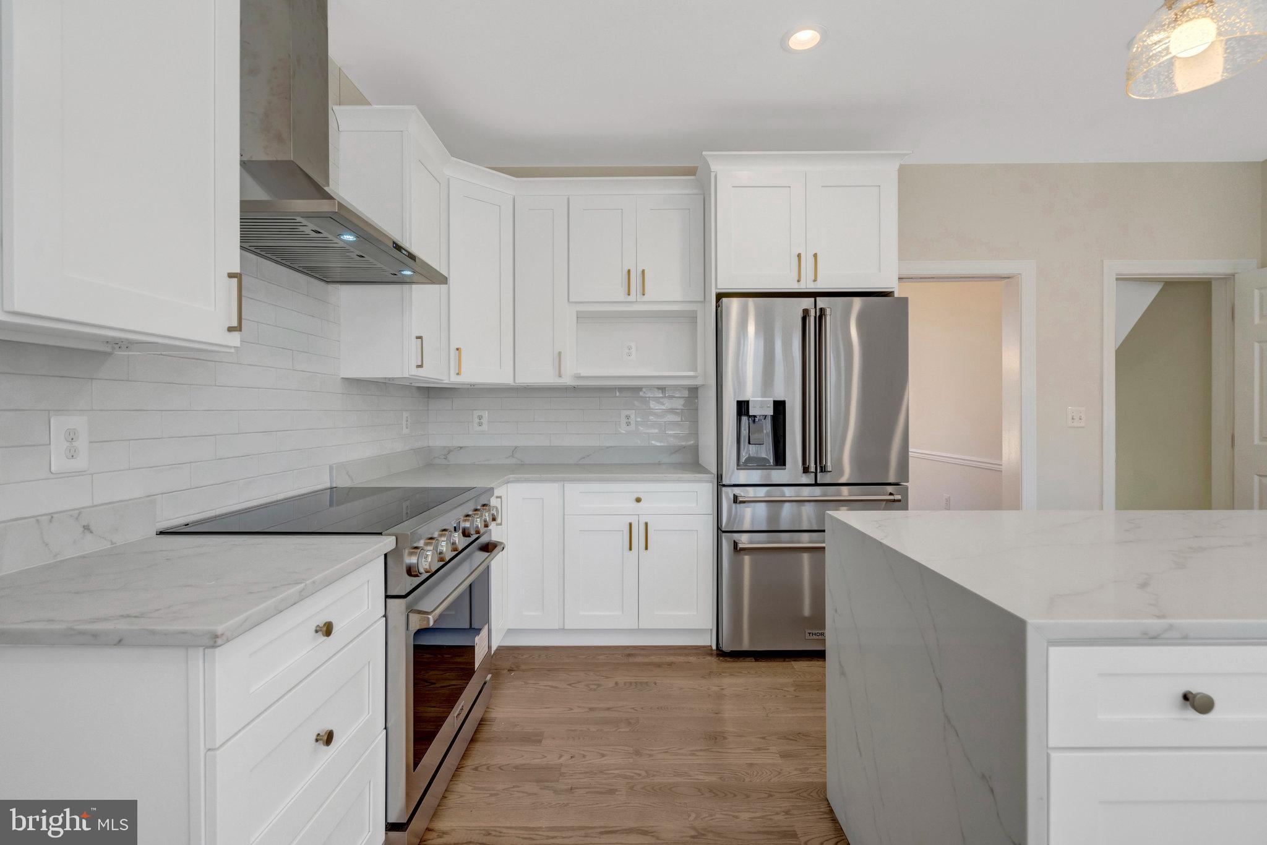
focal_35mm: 16
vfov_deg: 73.8
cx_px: 634
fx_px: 563
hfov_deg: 96.7
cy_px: 422
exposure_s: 1/60
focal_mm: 16
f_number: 8
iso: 1250
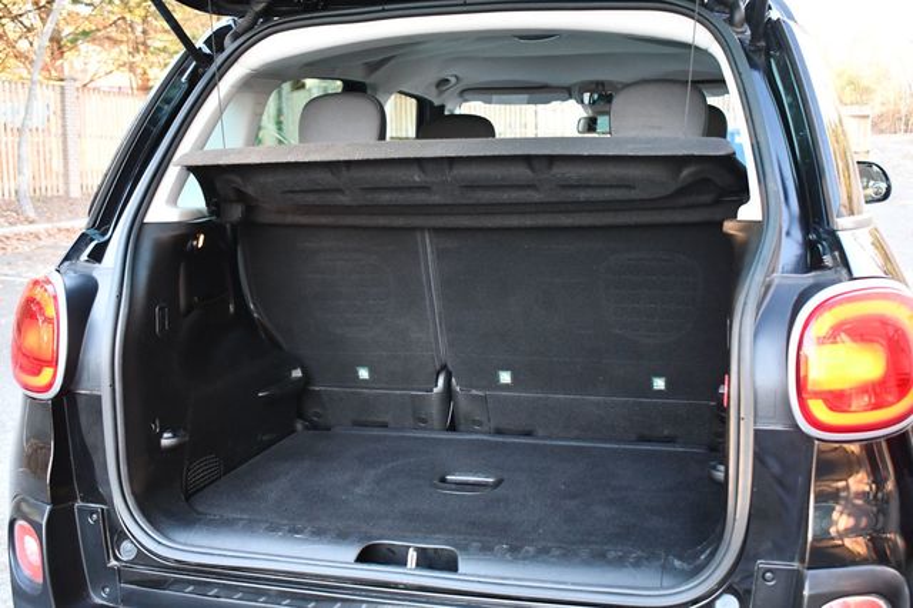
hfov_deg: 48.5
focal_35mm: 40
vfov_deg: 33.4
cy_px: 304
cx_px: 456
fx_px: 1014
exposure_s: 1/125
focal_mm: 27
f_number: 4
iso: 3200
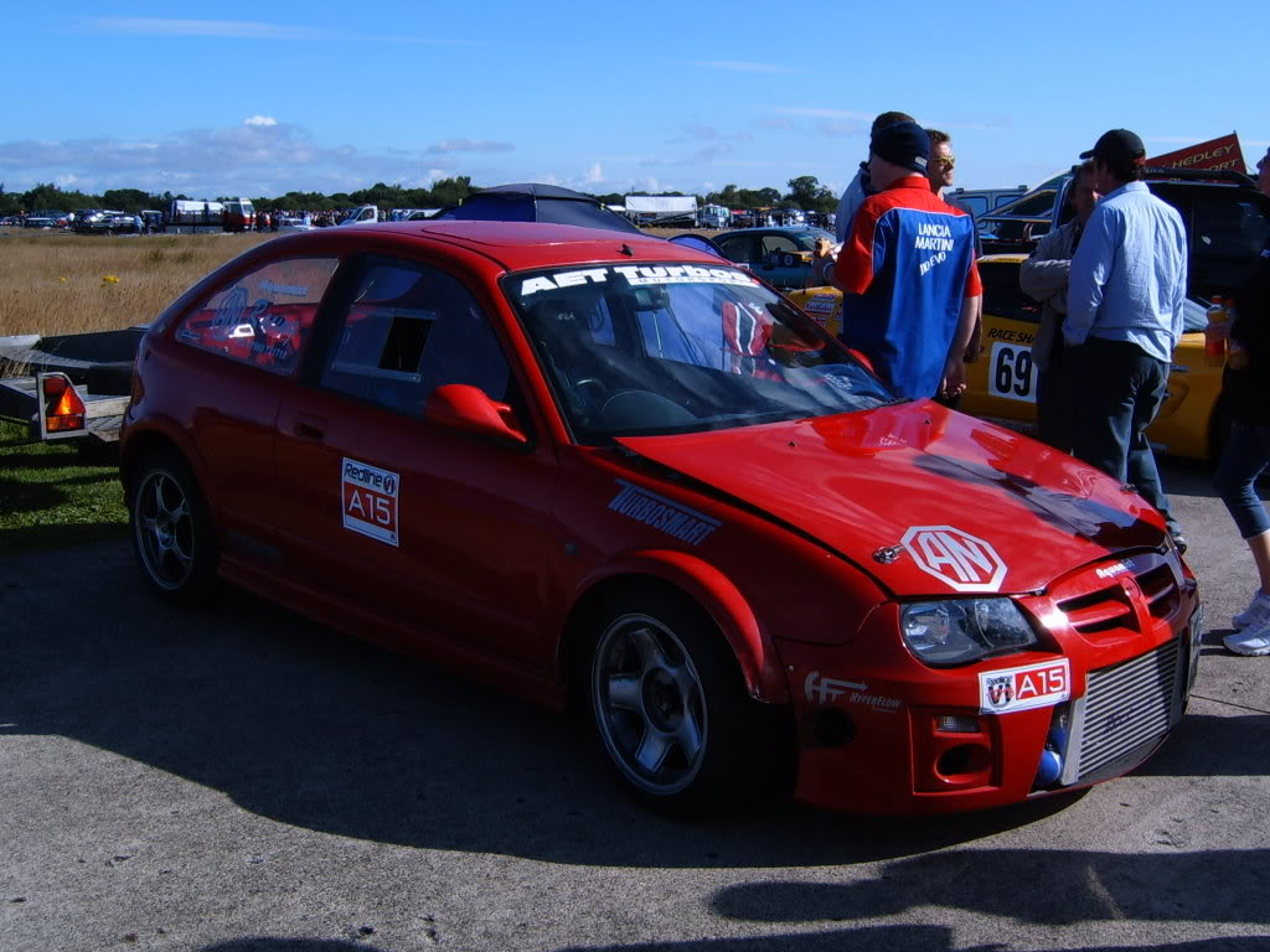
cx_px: 635
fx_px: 1394
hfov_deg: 49.0
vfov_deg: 37.7
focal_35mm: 38
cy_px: 476
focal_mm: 5.8
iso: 50
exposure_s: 1/350
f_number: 5.8
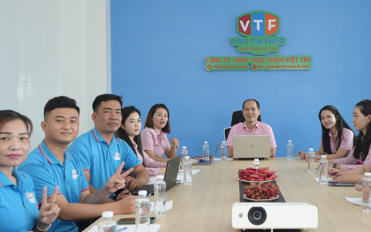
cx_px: 235
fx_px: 475
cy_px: 107
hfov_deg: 42.3
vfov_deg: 27.4
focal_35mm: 47
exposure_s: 1/100
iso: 800
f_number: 5
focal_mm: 35
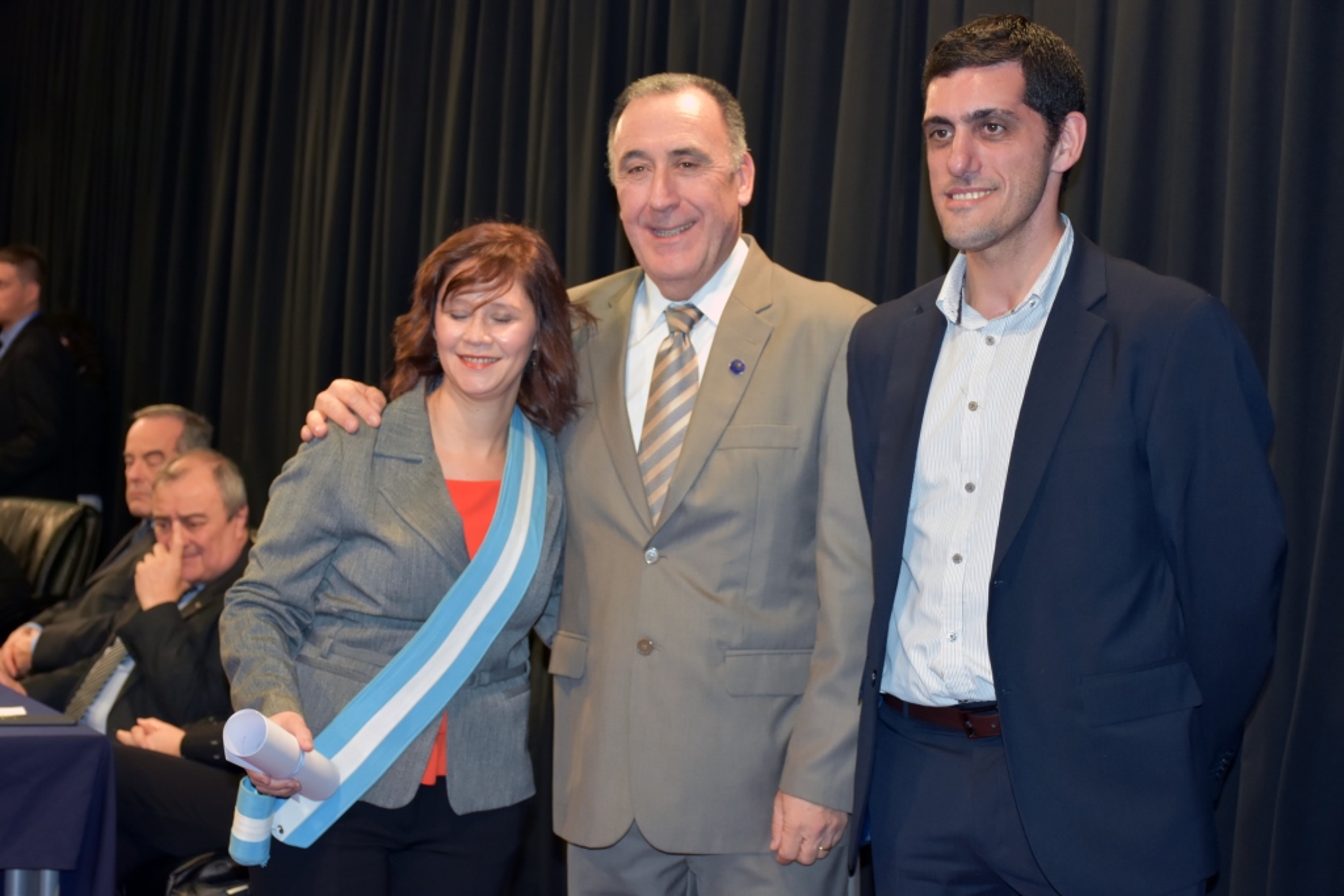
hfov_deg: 29.9
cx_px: 672
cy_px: 448
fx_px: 2520
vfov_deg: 20.2
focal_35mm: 68
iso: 800
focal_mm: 45
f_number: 4.8
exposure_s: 1/60
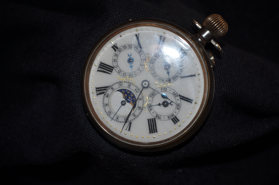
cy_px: 92
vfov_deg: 16.5
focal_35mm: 82
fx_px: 639
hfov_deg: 24.6
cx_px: 140
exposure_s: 1/60
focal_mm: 55
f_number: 5.6
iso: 220
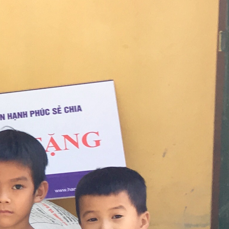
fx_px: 1003
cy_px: 257
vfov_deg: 12.8
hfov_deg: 11.6
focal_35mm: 134
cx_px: -244
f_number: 2.2
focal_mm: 4.15
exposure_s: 1/100
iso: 25
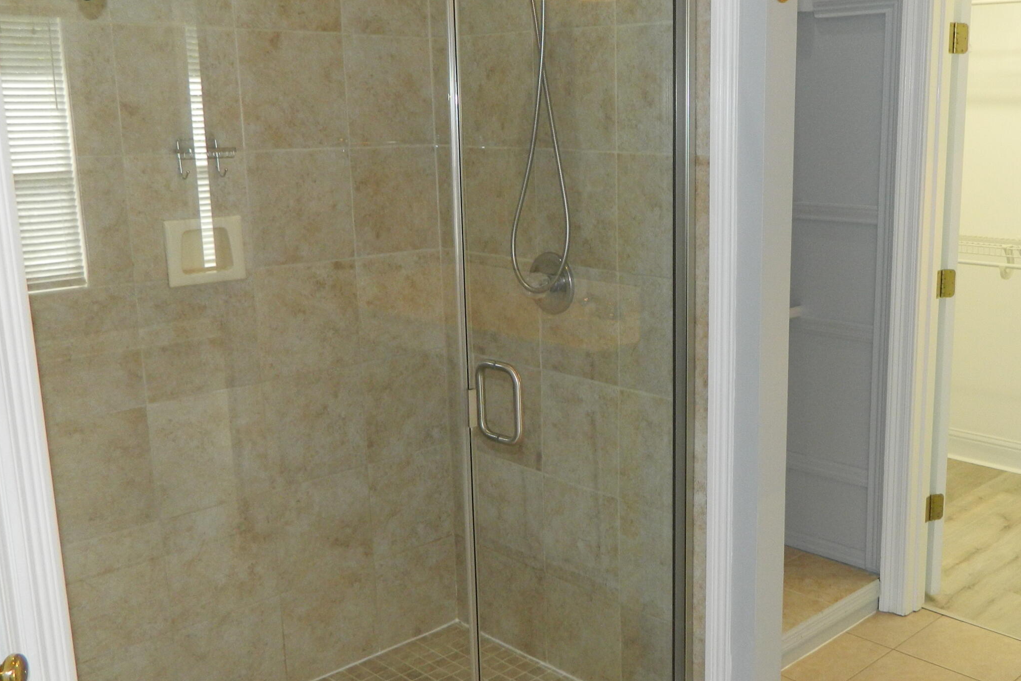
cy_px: 347
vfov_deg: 35.1
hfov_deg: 50.1
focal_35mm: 38
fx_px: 1078
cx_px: 652
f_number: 3.1
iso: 140
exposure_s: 1/30
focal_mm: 4.5
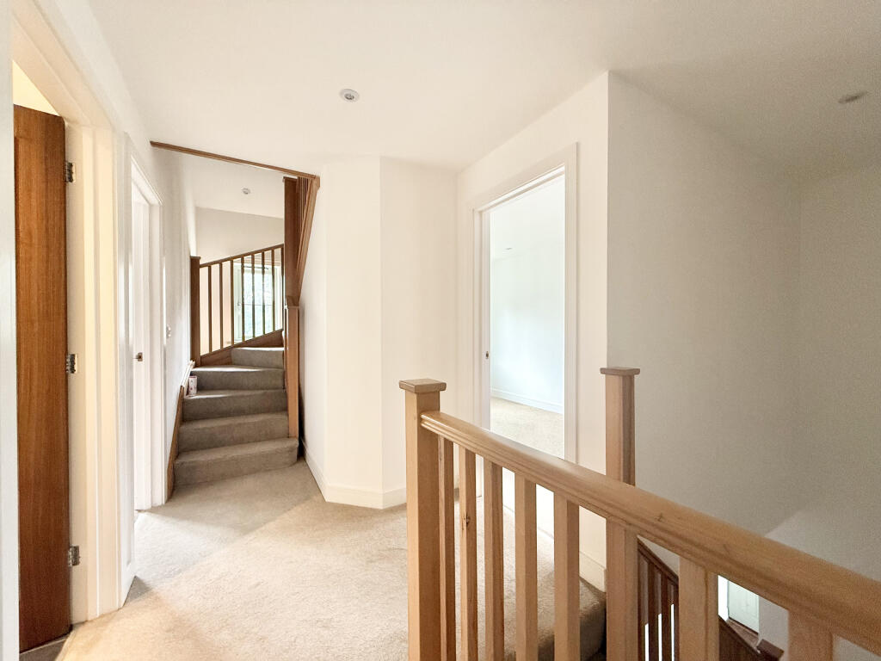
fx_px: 356
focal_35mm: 14
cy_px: 330
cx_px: 440
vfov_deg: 85.7
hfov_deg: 102.1
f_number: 2.2
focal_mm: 2.22
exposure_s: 1/100
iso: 250
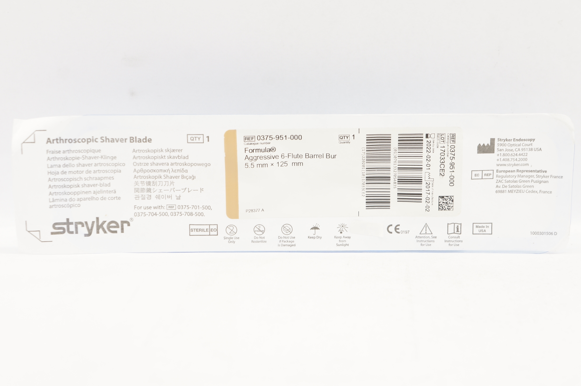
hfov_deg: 24.6
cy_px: 193
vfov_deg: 16.5
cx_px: 290
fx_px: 1330
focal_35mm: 82
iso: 400
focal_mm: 55
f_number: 6.3
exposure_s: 1/40
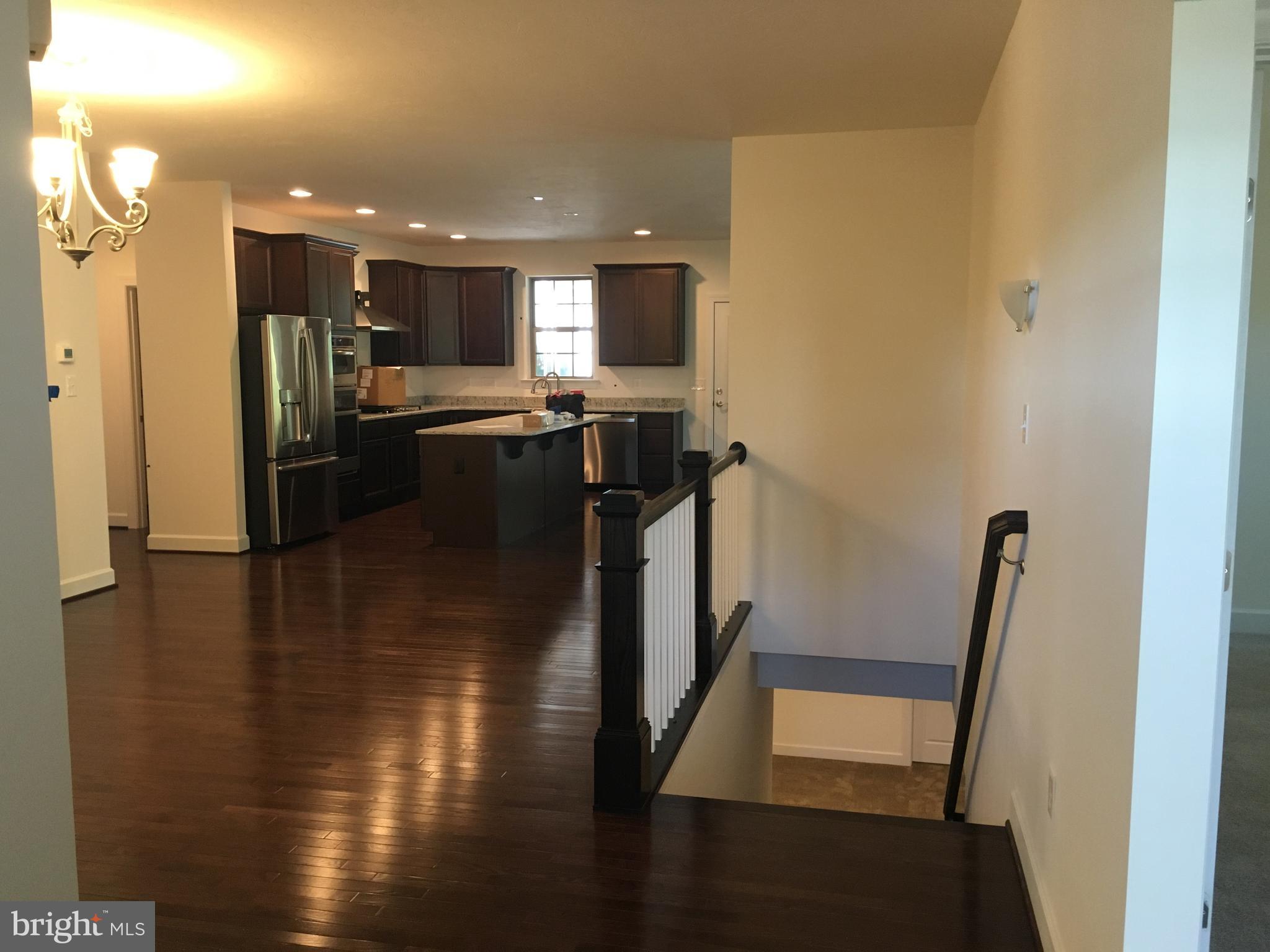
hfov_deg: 61.7
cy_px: 476
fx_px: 1064
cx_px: 635
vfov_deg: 48.2
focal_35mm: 29
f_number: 2.2
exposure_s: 1/30
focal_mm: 4.15
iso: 125
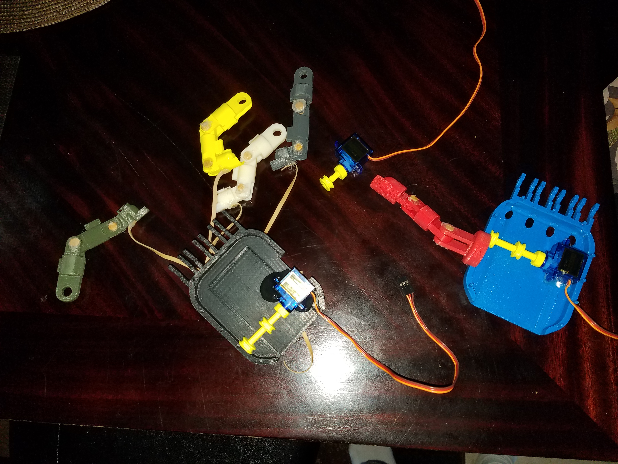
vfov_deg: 53.1
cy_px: 232
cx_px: 309
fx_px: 464
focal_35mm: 26
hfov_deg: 67.3
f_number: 1.7
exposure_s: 1/50
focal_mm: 4.2
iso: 80
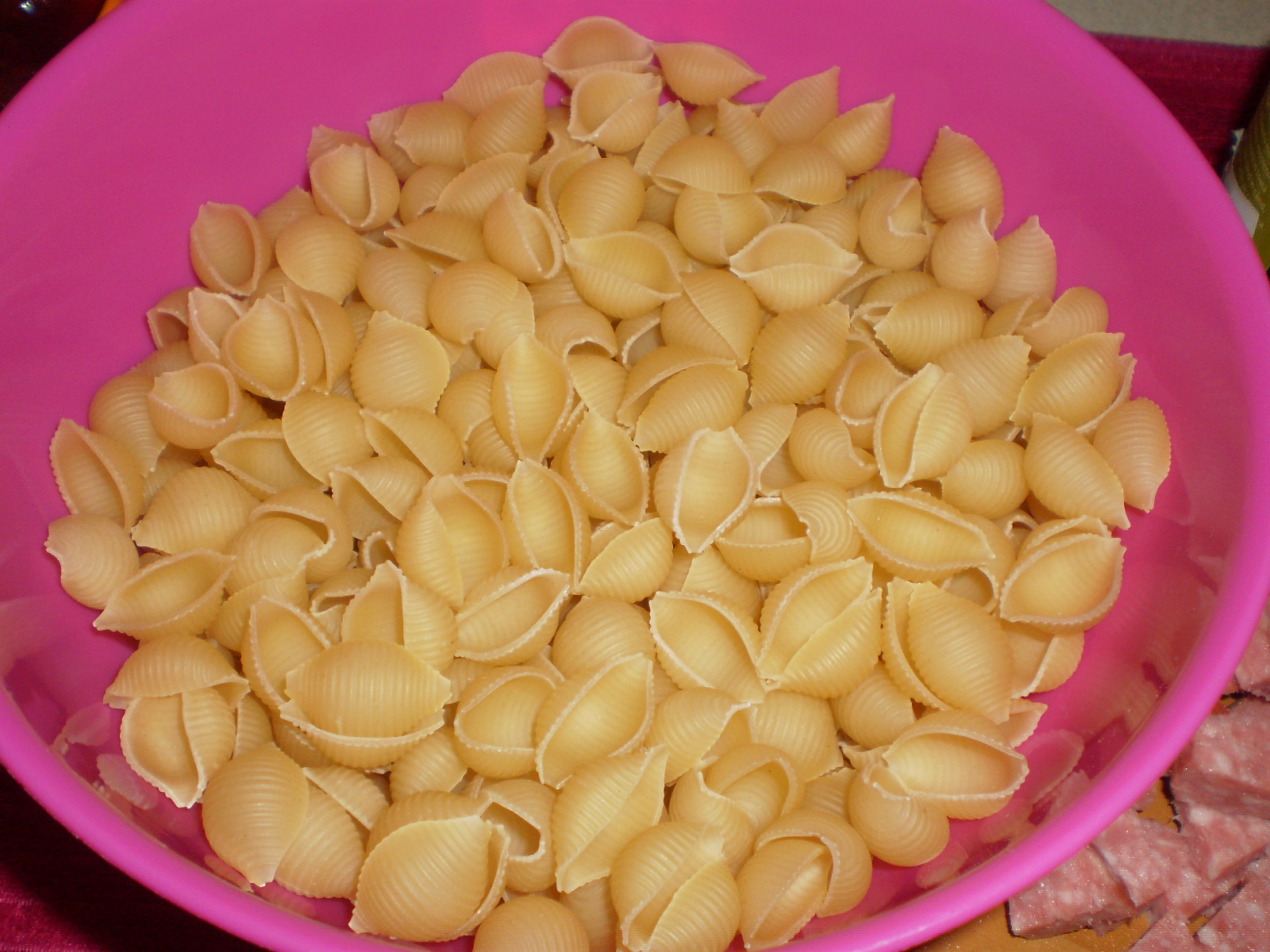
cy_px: 476
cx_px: 635
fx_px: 1321
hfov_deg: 51.4
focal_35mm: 36
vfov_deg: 39.7
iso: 125
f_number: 3.1
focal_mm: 6.3
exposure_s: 1/30
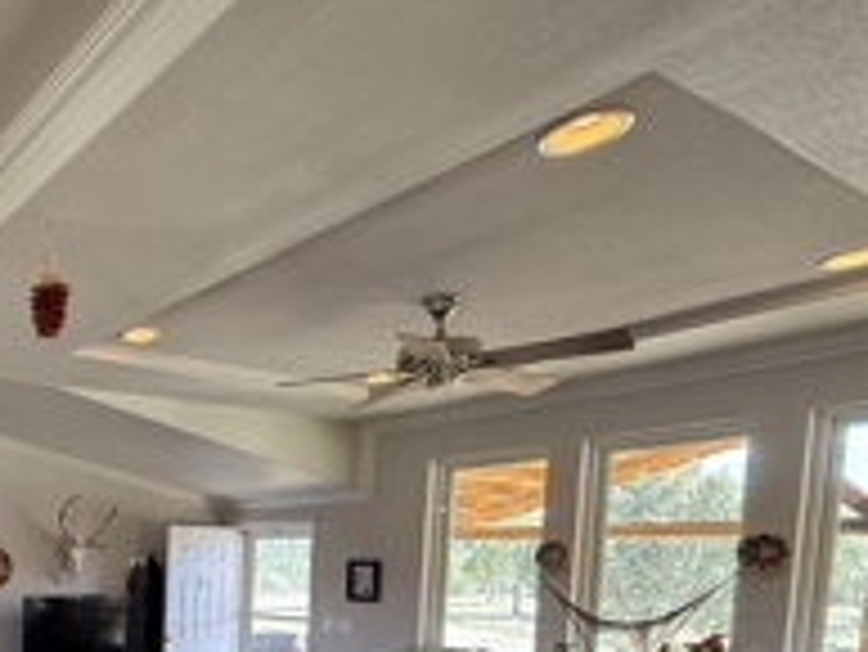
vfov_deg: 42.6
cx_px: -27
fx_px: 728
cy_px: 630
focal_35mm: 29
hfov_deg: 48.8
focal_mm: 2.22
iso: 320
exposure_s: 1/120
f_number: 2.2
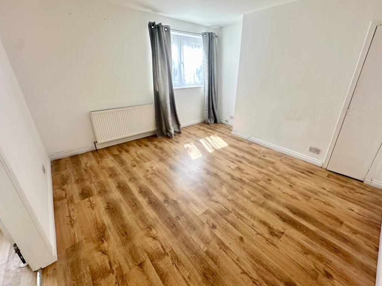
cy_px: 135
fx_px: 166
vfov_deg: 81.7
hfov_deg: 98.1
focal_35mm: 15
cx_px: 202
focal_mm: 2.22
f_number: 2.2
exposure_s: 1/99
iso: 64
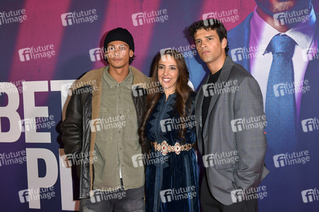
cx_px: 160
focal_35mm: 45
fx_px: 398
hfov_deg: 43.6
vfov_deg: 29.8
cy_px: 106
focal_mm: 45
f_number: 5.6
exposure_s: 1/125
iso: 800
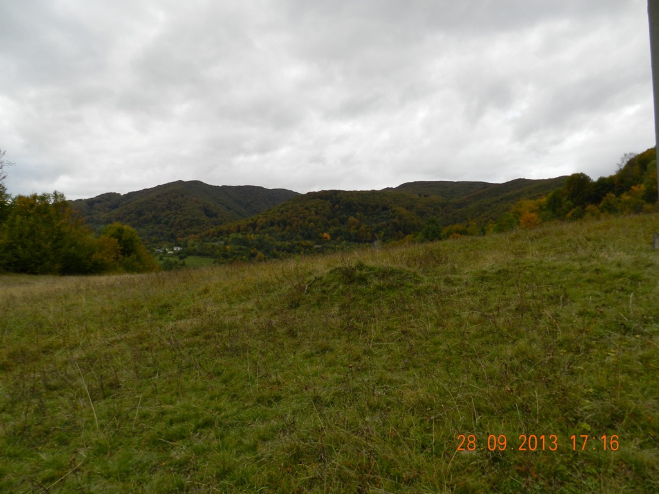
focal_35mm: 23
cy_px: 247
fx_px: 438
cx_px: 330
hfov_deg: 73.9
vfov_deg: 58.9
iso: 160
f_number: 3.4
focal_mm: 4
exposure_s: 1/160
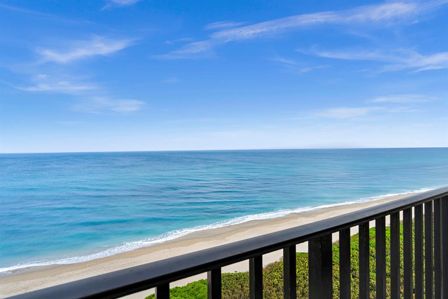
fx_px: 199
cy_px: 150
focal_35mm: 16
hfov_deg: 96.8
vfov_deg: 73.7
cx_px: 224
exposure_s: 1/160
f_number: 8
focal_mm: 16
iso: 125
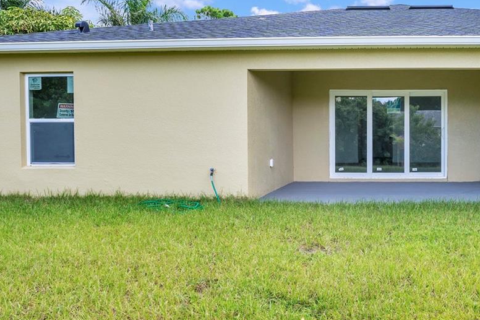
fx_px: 440
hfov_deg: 52.3
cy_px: 110
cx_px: 405
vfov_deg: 39.5
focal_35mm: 33
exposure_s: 1/125
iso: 100
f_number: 8
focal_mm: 16
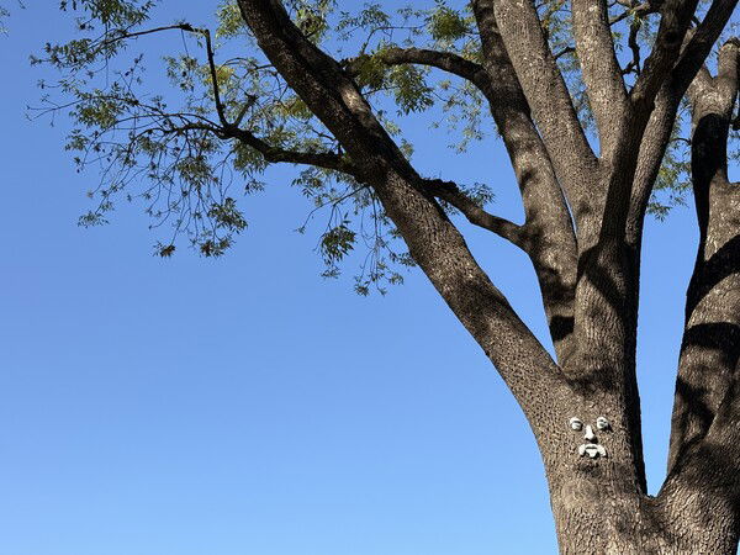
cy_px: 278
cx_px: 370
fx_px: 1112
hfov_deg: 36.8
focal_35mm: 52
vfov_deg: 28.0
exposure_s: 1/1709
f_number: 1.6
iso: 32
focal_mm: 5.96
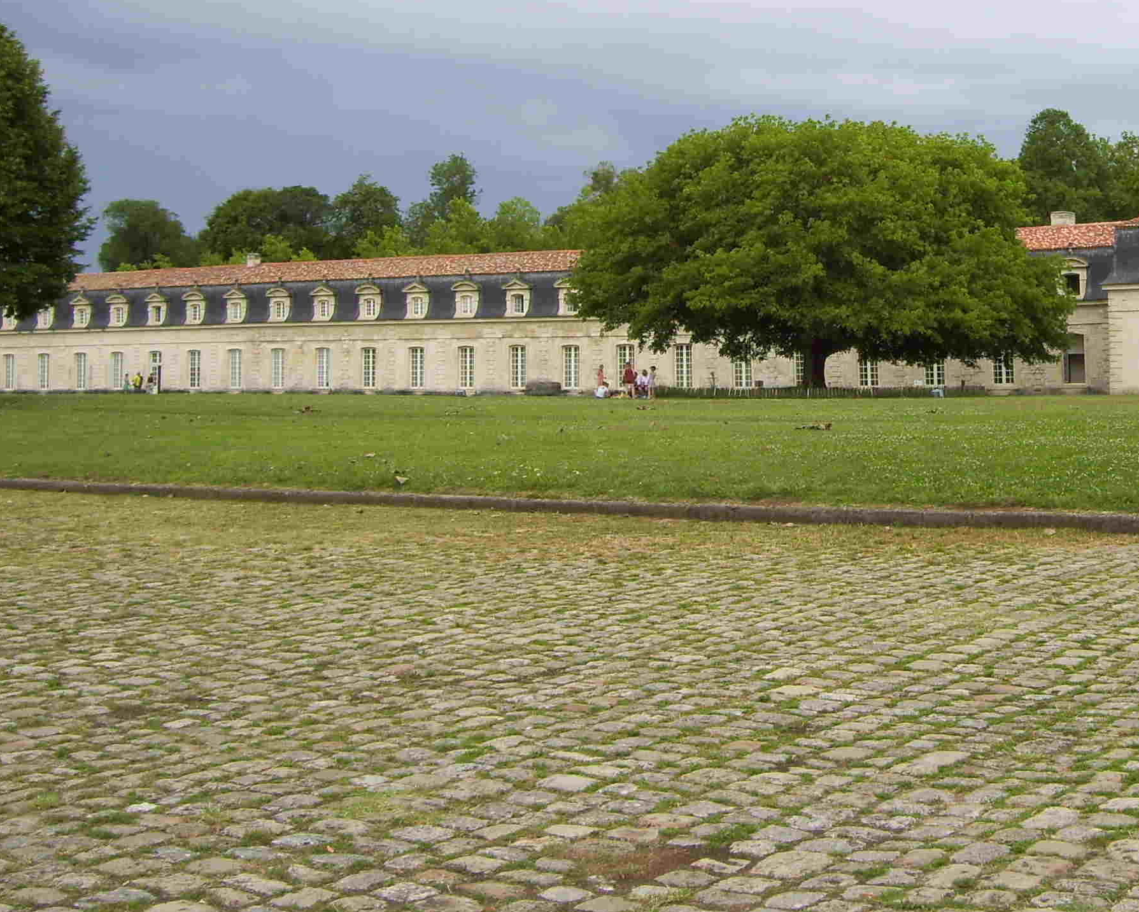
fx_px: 1888
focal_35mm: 56
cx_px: 802
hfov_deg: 33.1
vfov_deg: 26.8
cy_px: 237
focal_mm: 6
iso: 80
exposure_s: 1/200
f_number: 4.8
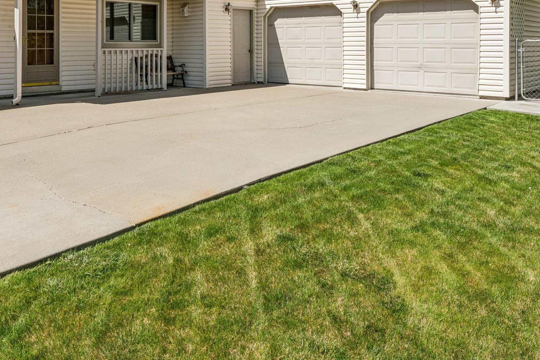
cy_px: 39
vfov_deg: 35.7
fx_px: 525
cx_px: 179
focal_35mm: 35
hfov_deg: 53.4
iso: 400
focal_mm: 18
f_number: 13
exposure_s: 1/400
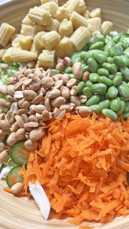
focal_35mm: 30
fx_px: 182
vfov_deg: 64.3
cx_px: 69
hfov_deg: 38.9
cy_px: 119
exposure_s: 1/120
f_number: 1.5
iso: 80
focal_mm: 5.7
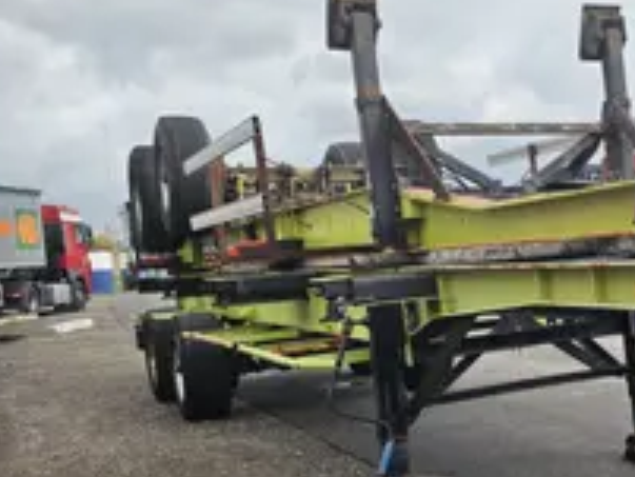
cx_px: 660
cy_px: 344
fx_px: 1010
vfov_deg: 26.3
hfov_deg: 31.8
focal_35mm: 55
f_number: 1.7
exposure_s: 1/596
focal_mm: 6.3
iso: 10
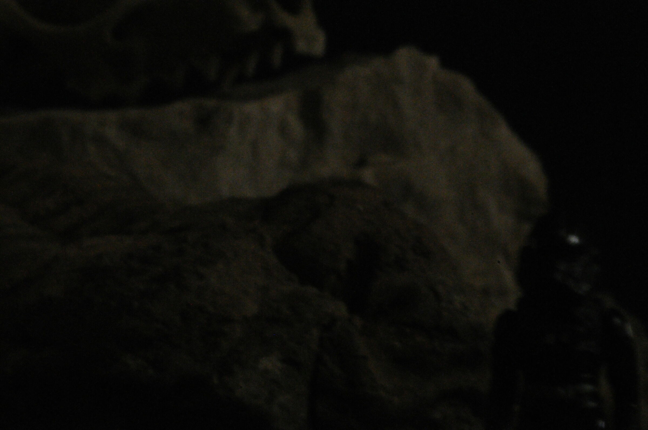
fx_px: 1483
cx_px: 324
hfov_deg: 24.6
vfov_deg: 16.5
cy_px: 215
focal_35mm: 82
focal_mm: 55
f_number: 32
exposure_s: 3
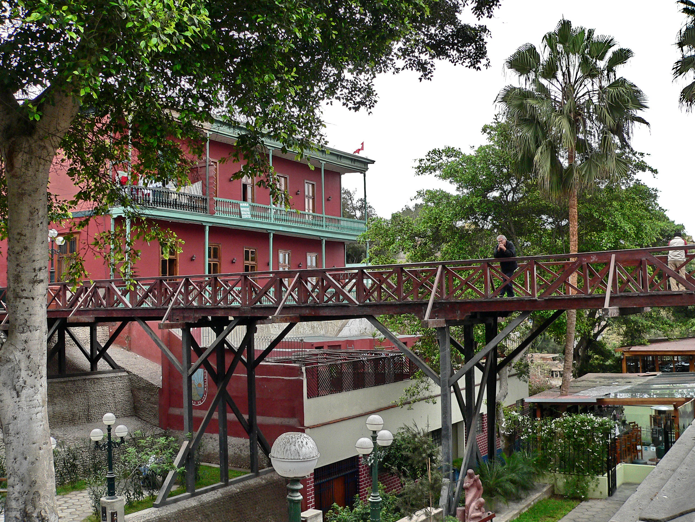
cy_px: 261
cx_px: 348
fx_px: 723
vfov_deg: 39.7
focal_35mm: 36
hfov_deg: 51.4
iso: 100
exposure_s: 1/160
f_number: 4
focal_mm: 6
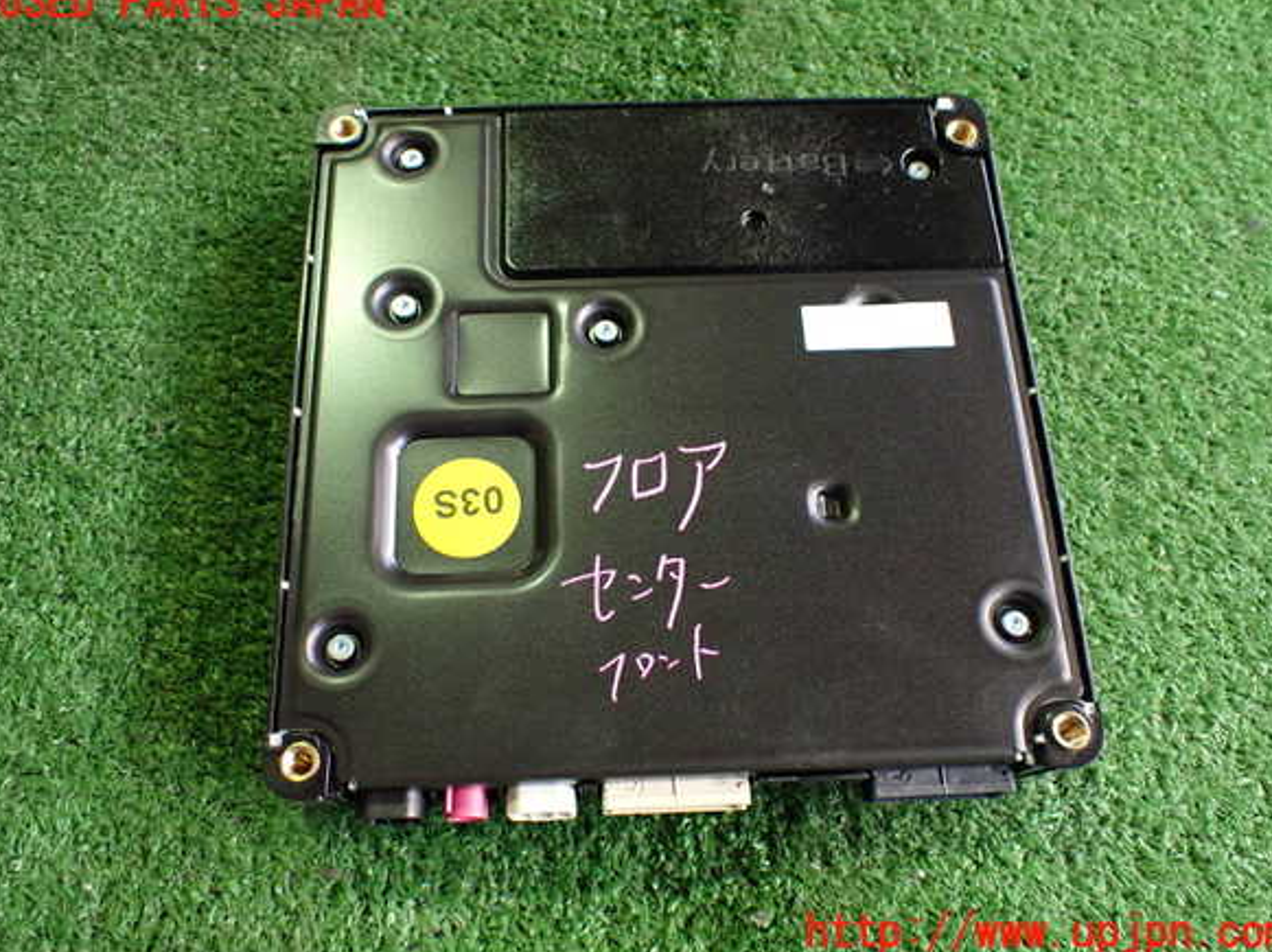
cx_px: 644
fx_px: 1138
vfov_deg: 45.4
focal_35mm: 31
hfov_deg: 58.4
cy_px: 468
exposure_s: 1/80
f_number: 2.3
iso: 800
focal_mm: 5.4
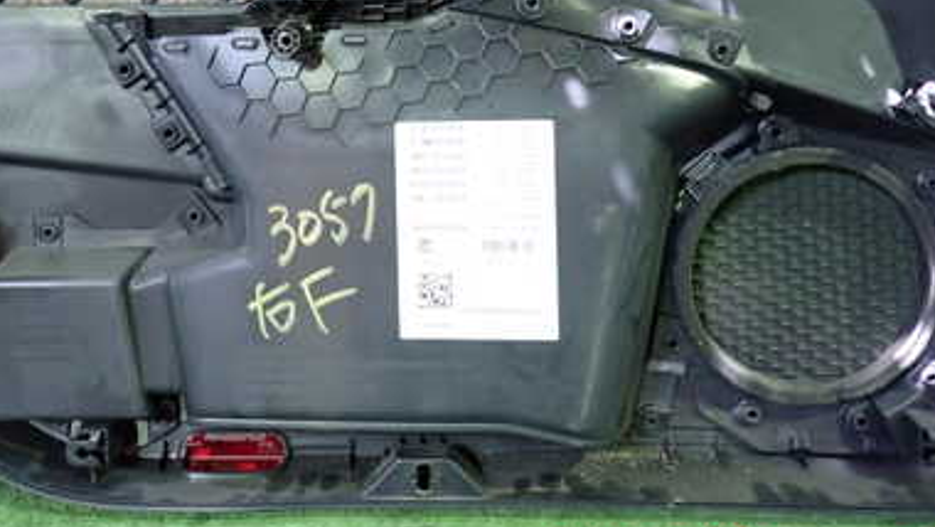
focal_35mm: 43
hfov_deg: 47.1
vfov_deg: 26.6
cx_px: 374
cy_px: 32
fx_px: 1066
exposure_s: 1/30
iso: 500
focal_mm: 4.5
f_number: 2
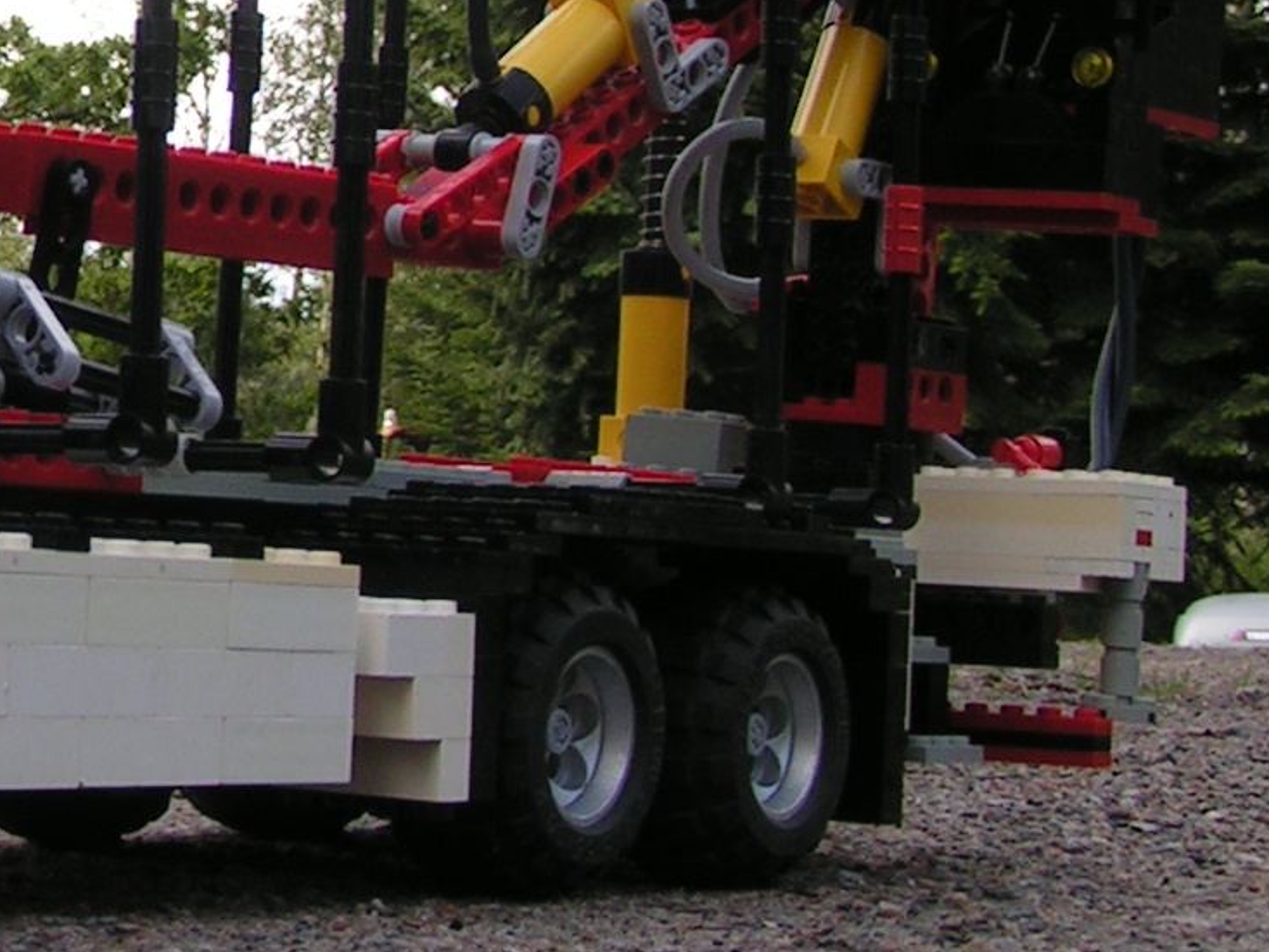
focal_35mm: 106
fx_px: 3887
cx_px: -299
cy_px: 130
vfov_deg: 13.9
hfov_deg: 17.6
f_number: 5.6
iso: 50
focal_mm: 5.8
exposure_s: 1/125
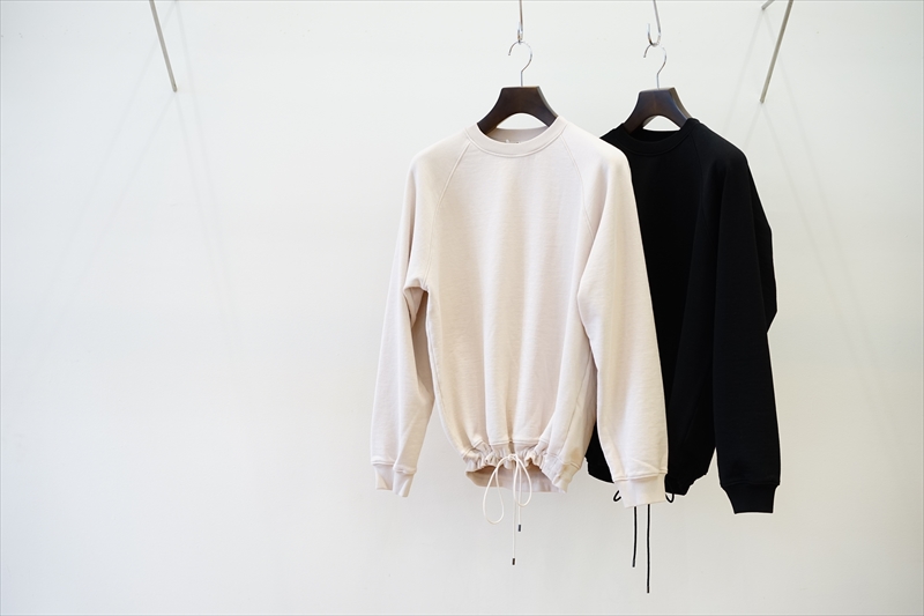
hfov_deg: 36.3
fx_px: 1411
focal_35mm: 55
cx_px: 462
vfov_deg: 24.6
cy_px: 308
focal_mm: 55
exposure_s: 1/60
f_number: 4
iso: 800
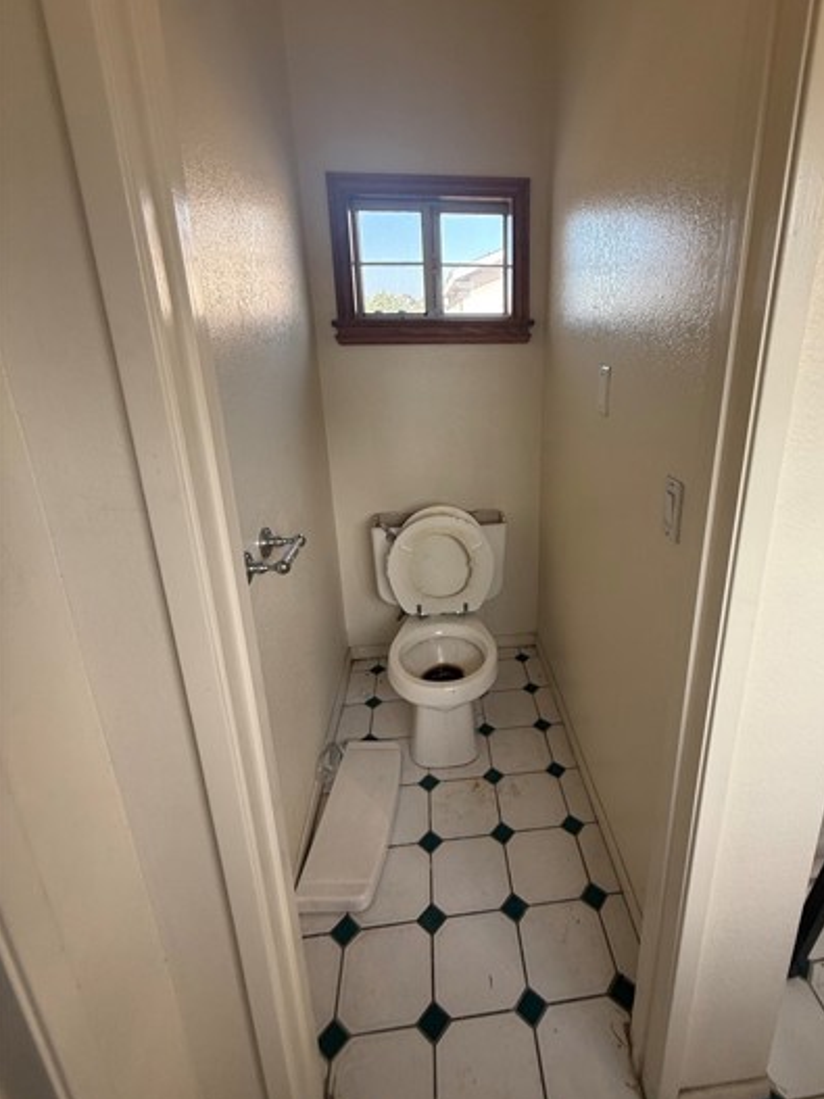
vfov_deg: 90.7
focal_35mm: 17
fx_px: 540
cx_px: 499
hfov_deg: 73.8
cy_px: 494
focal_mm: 2.22
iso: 64
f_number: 2.2
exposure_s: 1/99
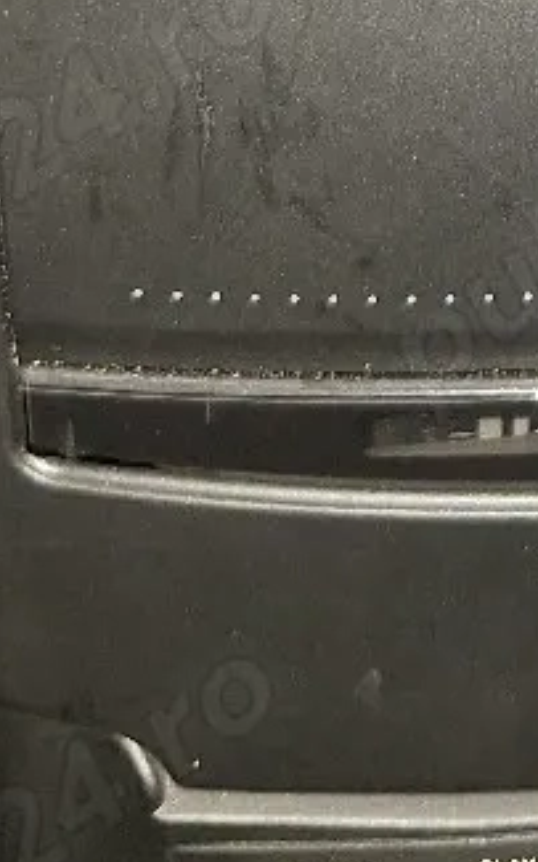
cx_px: 851
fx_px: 2347
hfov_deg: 12.3
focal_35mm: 100
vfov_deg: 18.5
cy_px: -407
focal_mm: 5.54
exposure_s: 1/50
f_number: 1.8
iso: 100
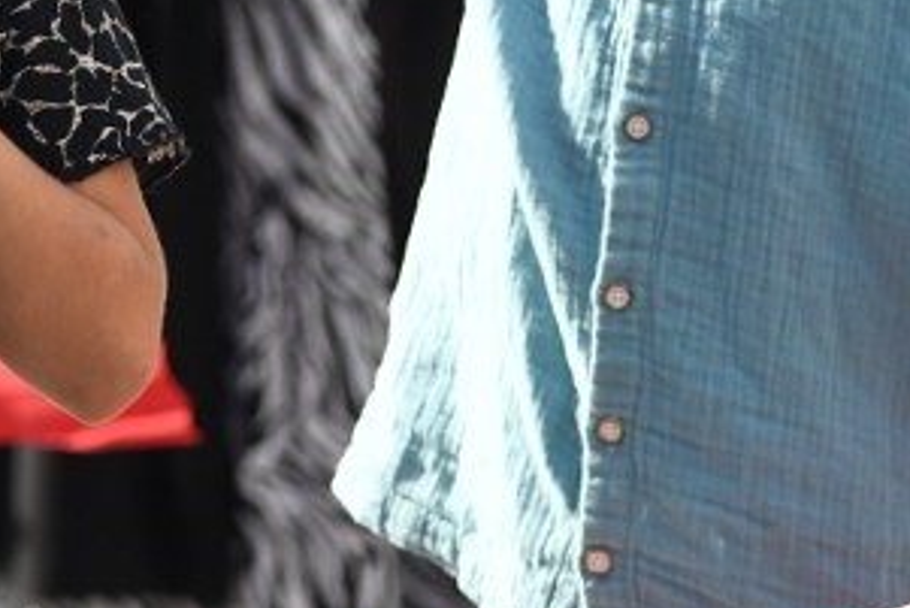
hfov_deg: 3.9
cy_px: -136
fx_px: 13226
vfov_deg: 2.6
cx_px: -92
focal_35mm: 523
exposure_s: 1/3200
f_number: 4.5
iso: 1250
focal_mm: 100
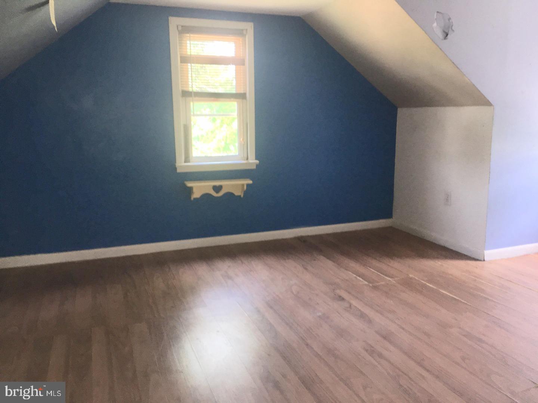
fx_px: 451
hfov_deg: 61.7
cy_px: 202
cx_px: 269
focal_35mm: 29
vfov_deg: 48.2
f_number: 2.2
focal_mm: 4.15
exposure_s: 1/30
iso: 40
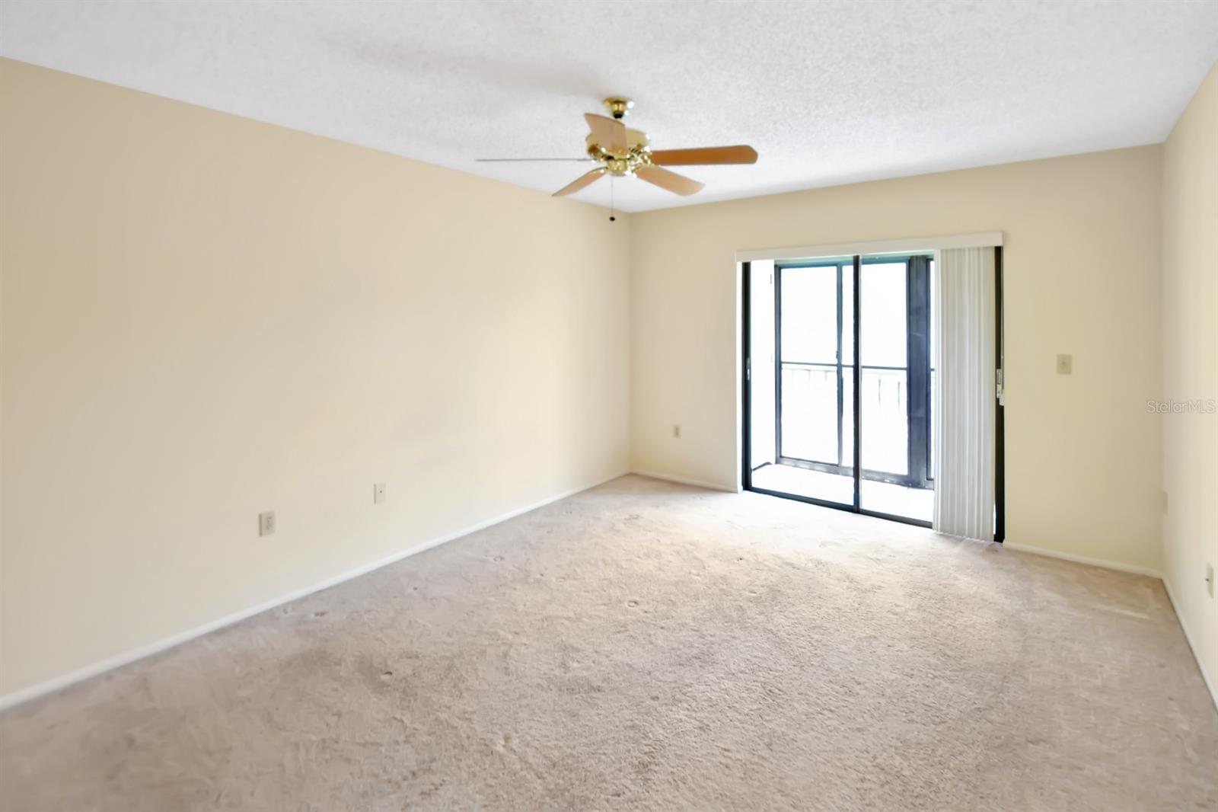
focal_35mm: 15
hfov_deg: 100.4
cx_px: 609
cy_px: 406
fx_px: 507
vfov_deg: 77.3
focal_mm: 10
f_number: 3.5
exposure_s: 1/3
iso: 100
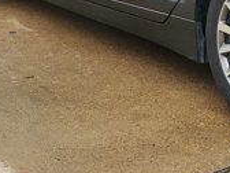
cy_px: -34
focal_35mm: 99
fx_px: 658
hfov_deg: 18.2
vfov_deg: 14.5
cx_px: 314
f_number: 2.4
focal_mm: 4.3
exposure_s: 1/120
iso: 160
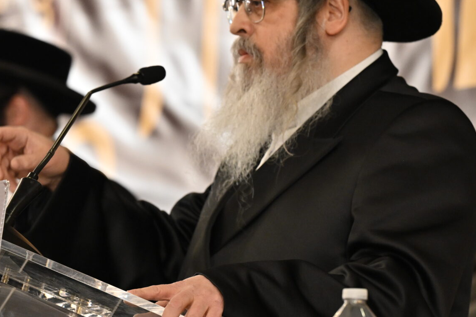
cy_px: 48
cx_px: 206
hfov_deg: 7.3
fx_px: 3729
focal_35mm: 282
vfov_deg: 4.9
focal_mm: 125
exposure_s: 1/80
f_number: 4.5
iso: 1600
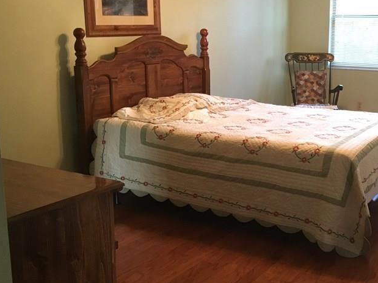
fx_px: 524
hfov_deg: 38.7
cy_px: 124
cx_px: 281
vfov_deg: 30.2
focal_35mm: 48
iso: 200
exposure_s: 1/15
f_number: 2.2
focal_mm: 4.15
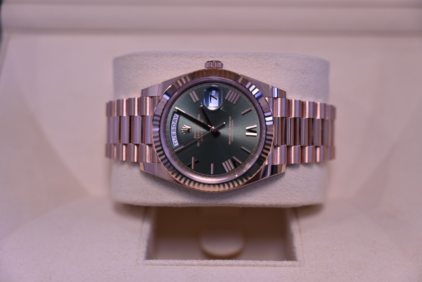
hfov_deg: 28.8
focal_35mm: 70
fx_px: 820
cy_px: 141
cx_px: 211
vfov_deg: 19.5
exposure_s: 1/80
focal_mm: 70
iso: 220
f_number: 4
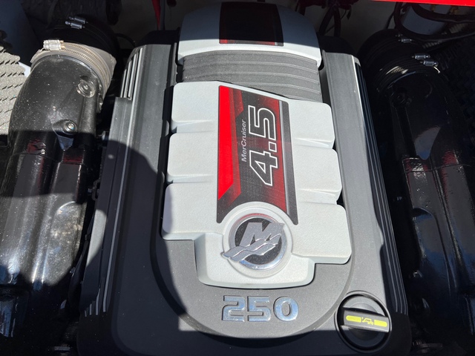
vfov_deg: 53.1
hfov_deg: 67.3
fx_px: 357
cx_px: 238
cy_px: 178
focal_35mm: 26
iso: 50
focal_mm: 5.7
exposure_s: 1/2762
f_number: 1.5
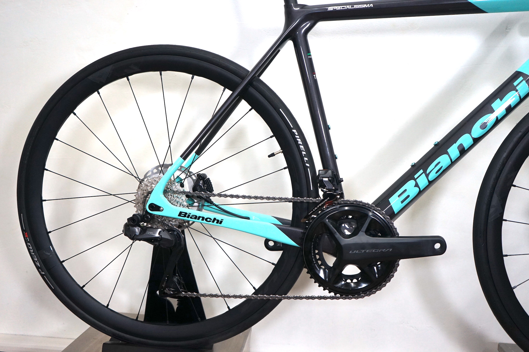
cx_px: 264
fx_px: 529
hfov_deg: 53.2
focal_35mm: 36
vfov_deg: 36.8
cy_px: 176
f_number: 4
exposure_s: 1/160
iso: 1000
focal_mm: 36
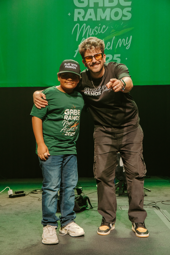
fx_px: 329
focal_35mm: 46
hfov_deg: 28.9
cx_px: 85
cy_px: 128
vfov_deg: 42.3
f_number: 2.8
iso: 1000
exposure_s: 1/100
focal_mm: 31
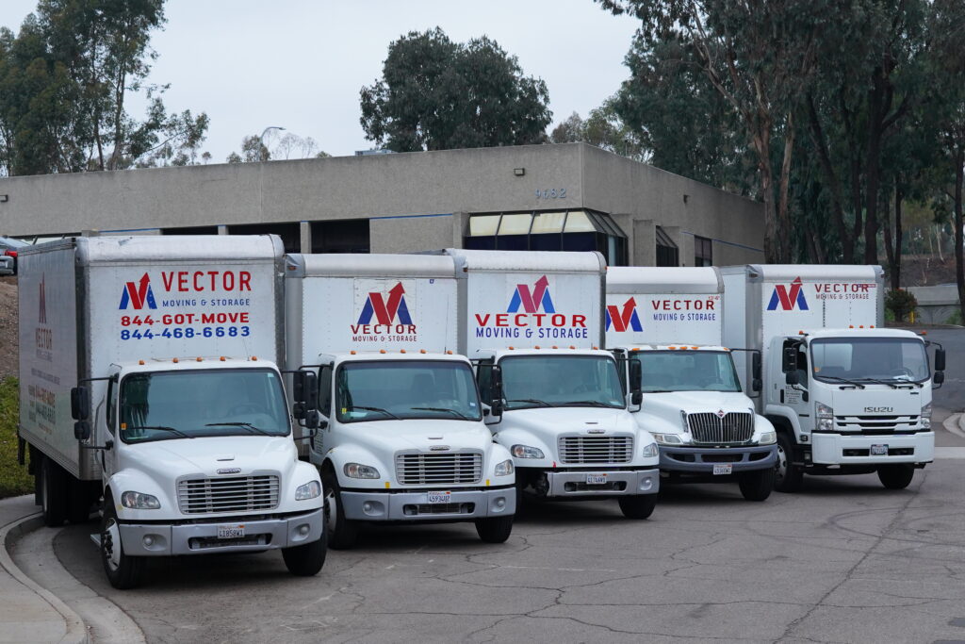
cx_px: 482
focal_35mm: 75
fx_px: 2011
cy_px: 322
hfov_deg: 27.0
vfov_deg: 18.2
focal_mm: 50
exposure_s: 1/800
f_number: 6.3
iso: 1250
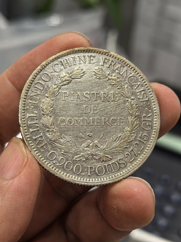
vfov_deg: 35.5
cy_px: 121
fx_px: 376
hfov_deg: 27.0
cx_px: 90
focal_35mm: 54
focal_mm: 6.98
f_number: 2
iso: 250
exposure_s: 1/100
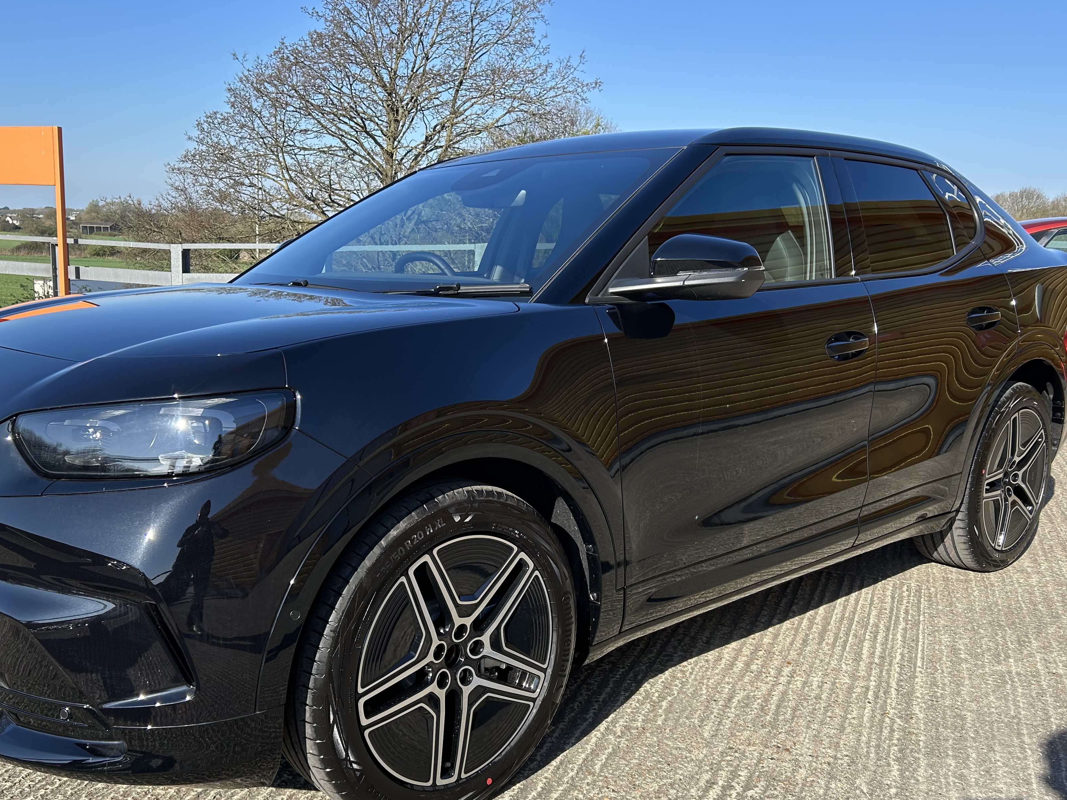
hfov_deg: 55.1
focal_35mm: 33
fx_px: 1017
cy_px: 483
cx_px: 448
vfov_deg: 42.7
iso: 50
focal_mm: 5.7
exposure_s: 1/1838
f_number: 1.5
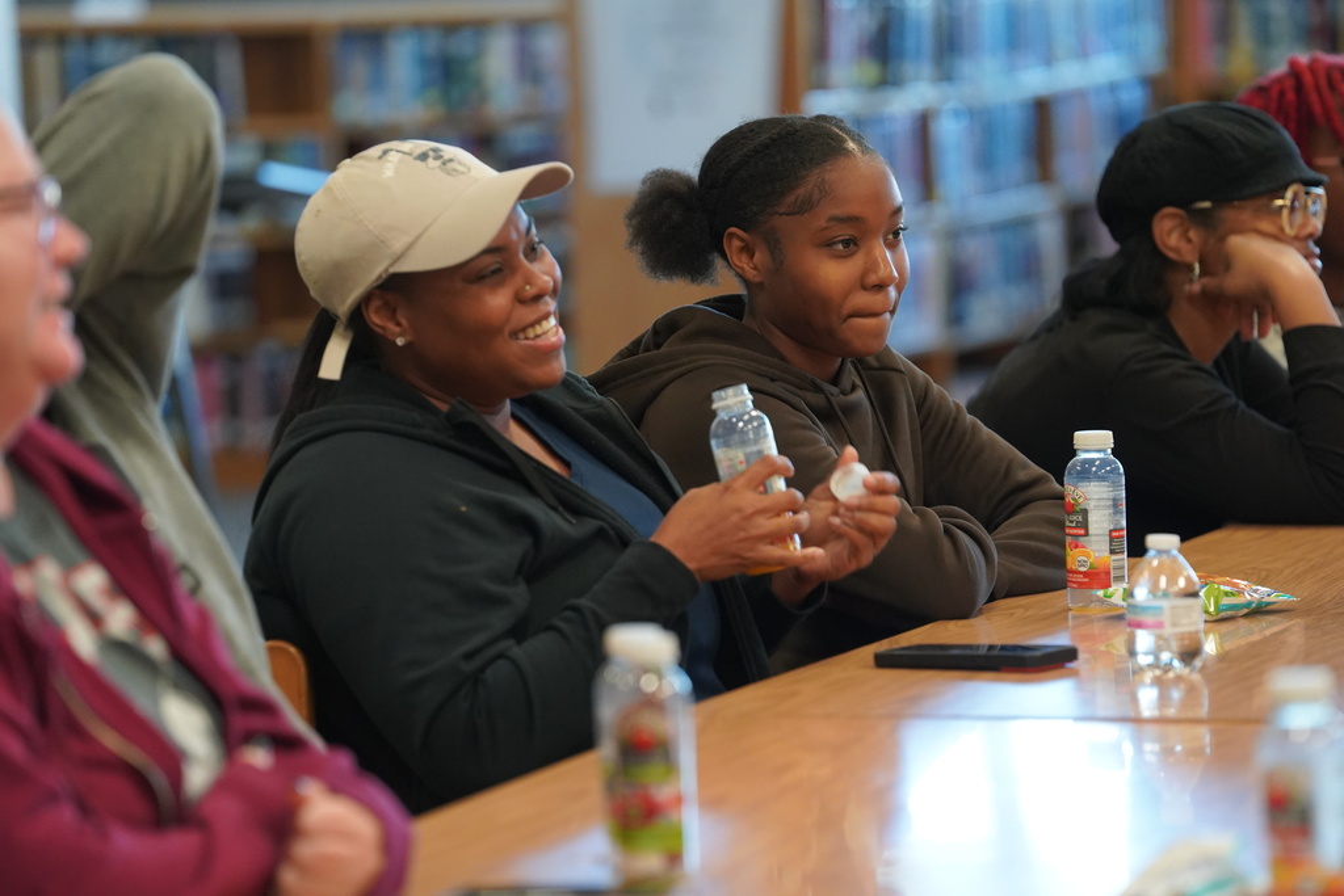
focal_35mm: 198
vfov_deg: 6.9
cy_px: 448
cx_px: 672
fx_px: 7393
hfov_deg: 10.4
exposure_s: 1/200
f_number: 4
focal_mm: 198
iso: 4000
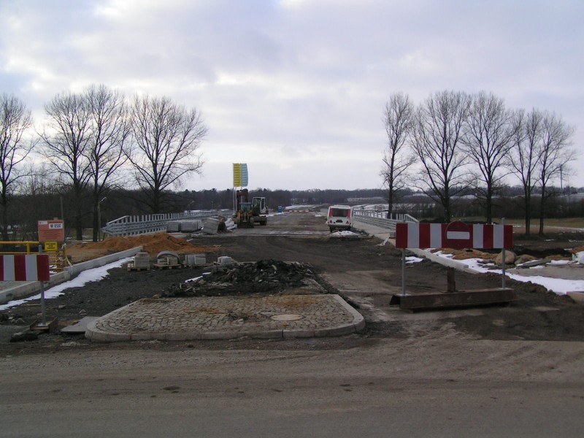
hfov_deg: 49.0
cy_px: 219
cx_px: 292
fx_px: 641
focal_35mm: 38
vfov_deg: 37.7
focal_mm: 5.8
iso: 50
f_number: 5
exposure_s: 1/160
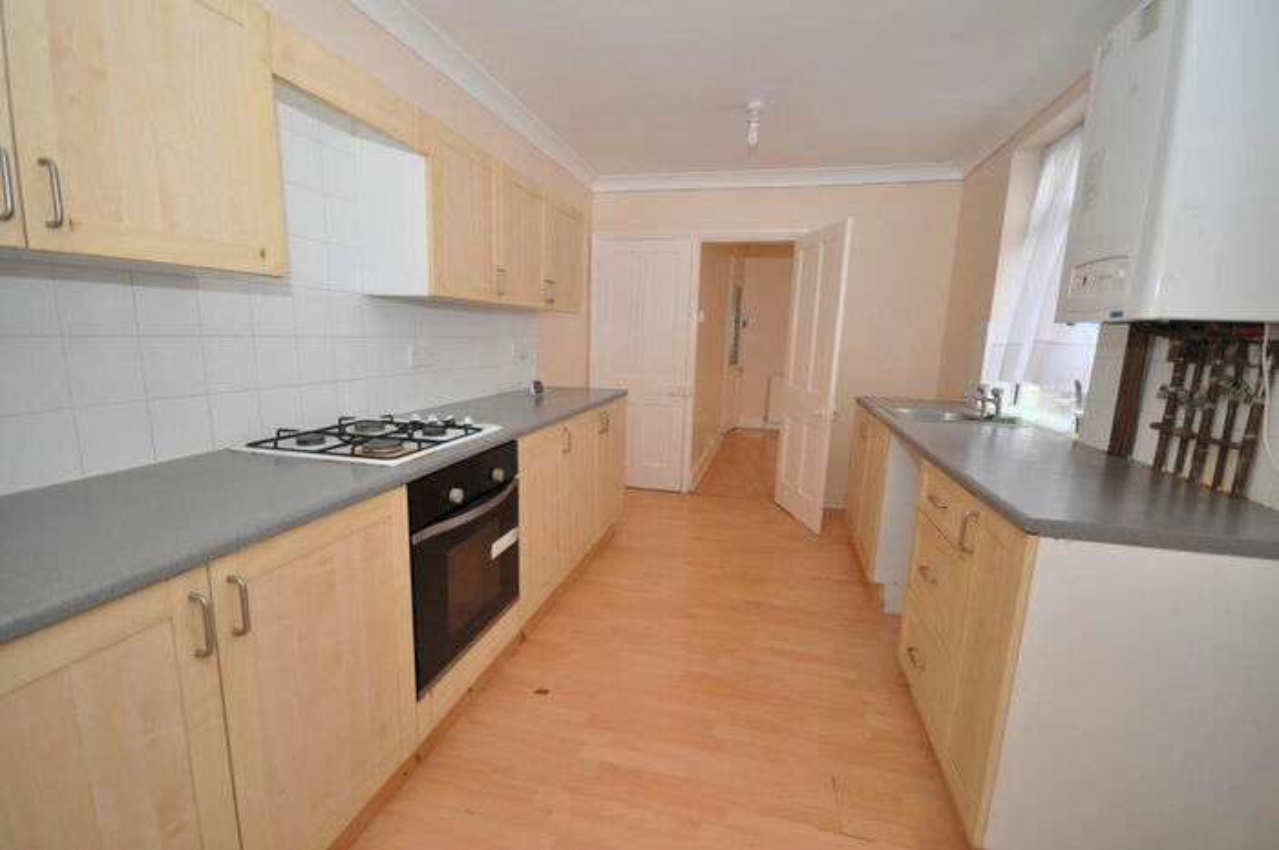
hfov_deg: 100.5
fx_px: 532
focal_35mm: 15
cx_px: 640
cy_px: 425
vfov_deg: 77.2
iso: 800
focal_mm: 10
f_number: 4
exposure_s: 1/60
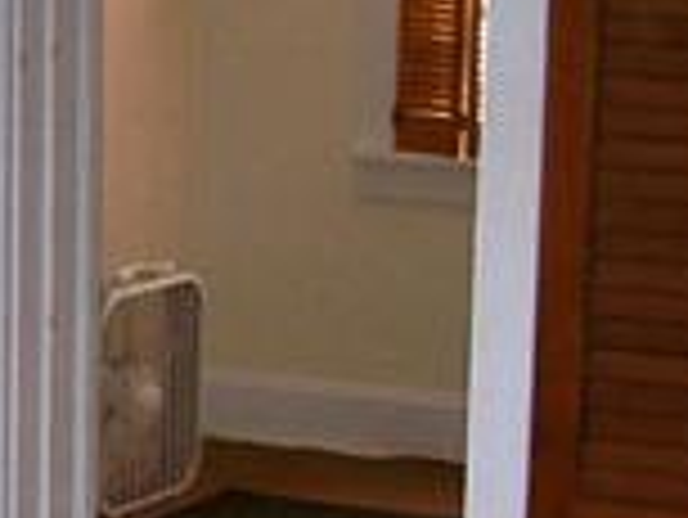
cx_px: -180
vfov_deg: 9.2
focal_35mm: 159
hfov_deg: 12.1
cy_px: 604
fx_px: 3163
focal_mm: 6.3
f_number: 2.8
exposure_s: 1/60
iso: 160
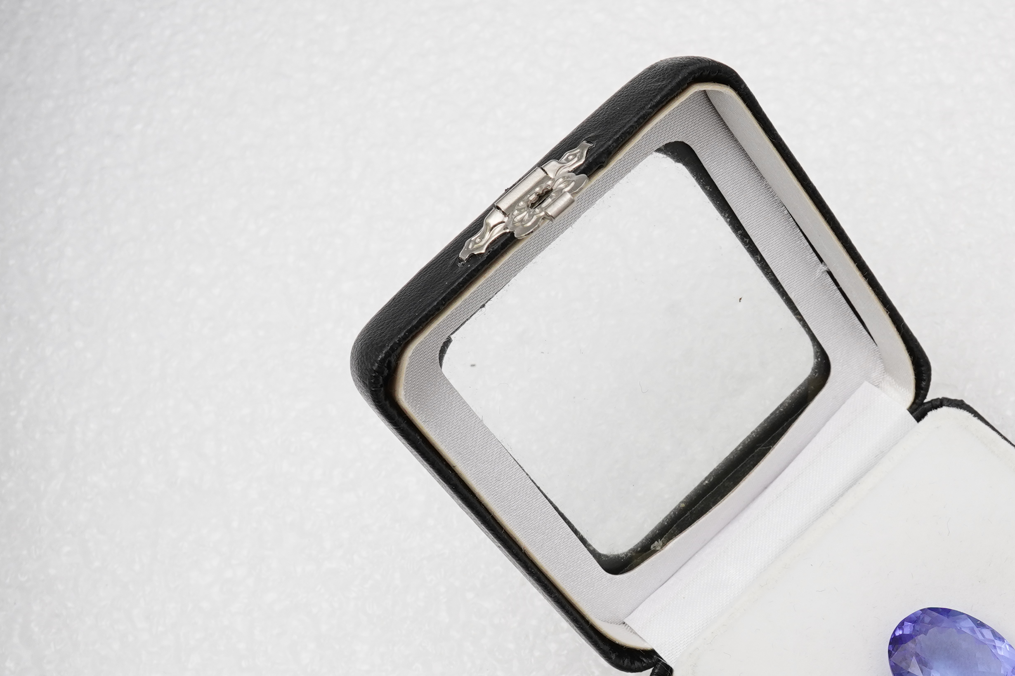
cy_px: 528
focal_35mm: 72
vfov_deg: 18.8
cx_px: 805
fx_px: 2030
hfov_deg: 27.5
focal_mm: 30
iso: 400
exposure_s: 1/125
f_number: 20
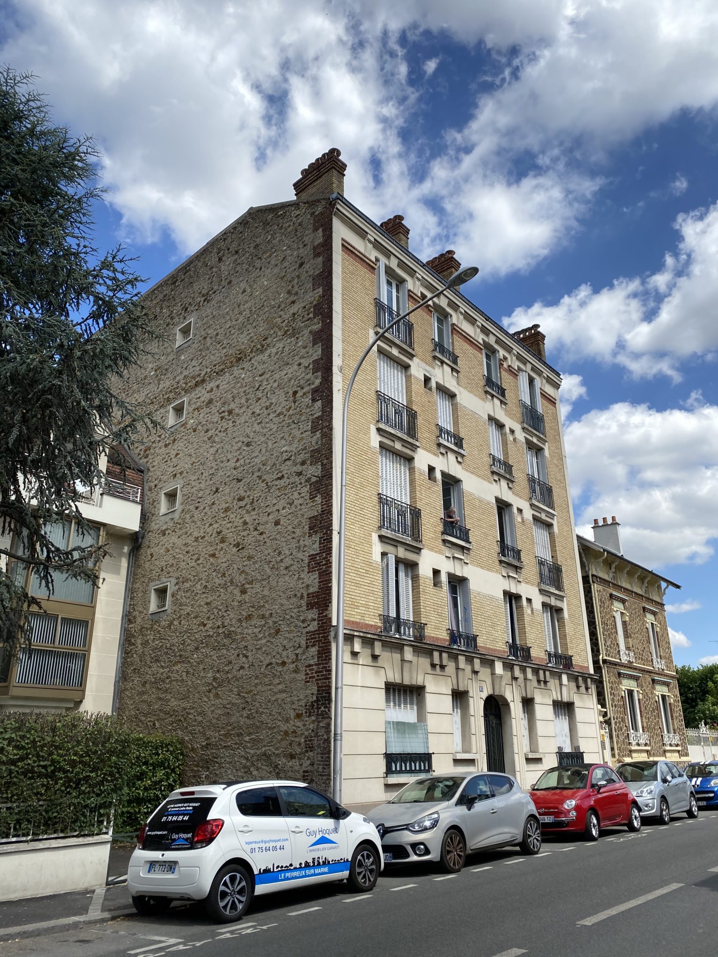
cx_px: 359
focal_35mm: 26
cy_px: 478
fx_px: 719
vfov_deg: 67.3
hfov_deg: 53.1
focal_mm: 4.25
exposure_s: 1/2755
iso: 32
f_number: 1.8
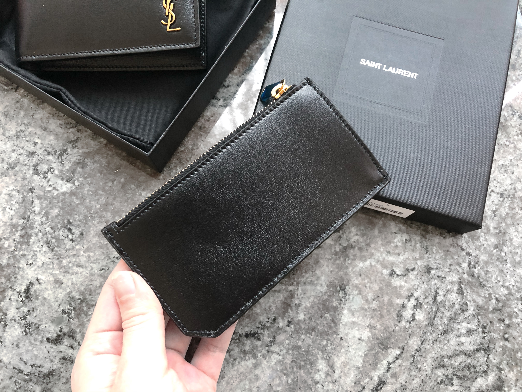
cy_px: 196
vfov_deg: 49.7
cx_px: 261
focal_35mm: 28
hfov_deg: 63.4
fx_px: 422
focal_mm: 4
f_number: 1.8
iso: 100
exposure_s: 1/9
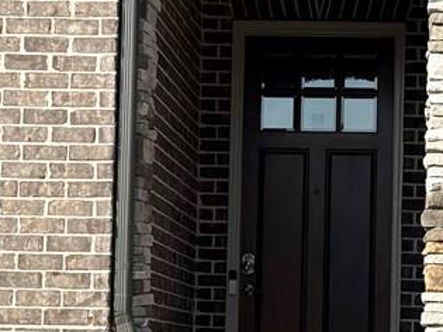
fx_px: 1996
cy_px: 162
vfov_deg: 9.5
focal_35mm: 156
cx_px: 290
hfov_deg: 12.7
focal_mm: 6.76
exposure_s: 1/3891
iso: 80
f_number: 1.78
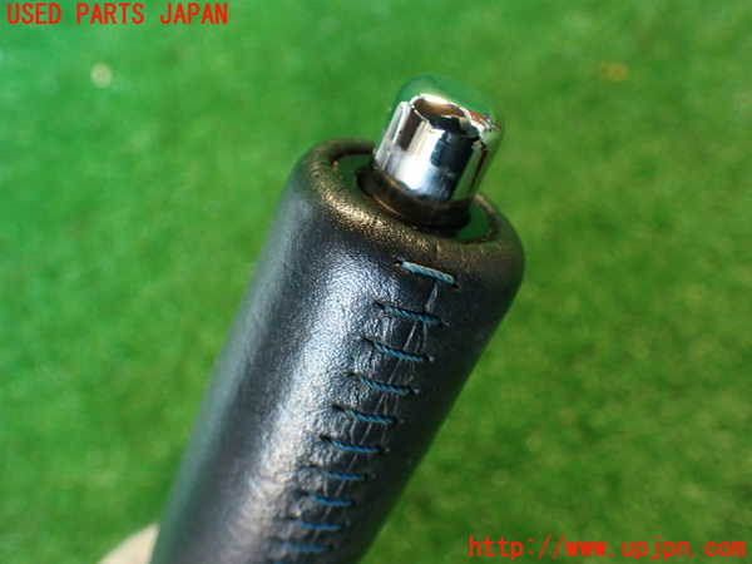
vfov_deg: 44.2
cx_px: 376
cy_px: 282
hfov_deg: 56.8
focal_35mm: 32
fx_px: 695
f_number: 2.4
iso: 320
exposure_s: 1/30
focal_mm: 5.79
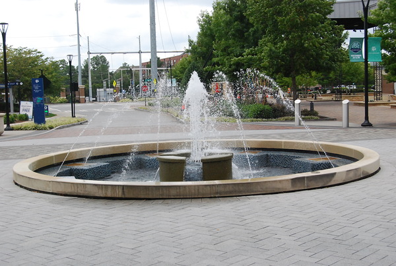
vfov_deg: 25.9
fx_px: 579
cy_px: 133
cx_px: 198
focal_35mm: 52
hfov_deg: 37.8
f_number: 8
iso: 1000
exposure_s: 1/1500
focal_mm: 35
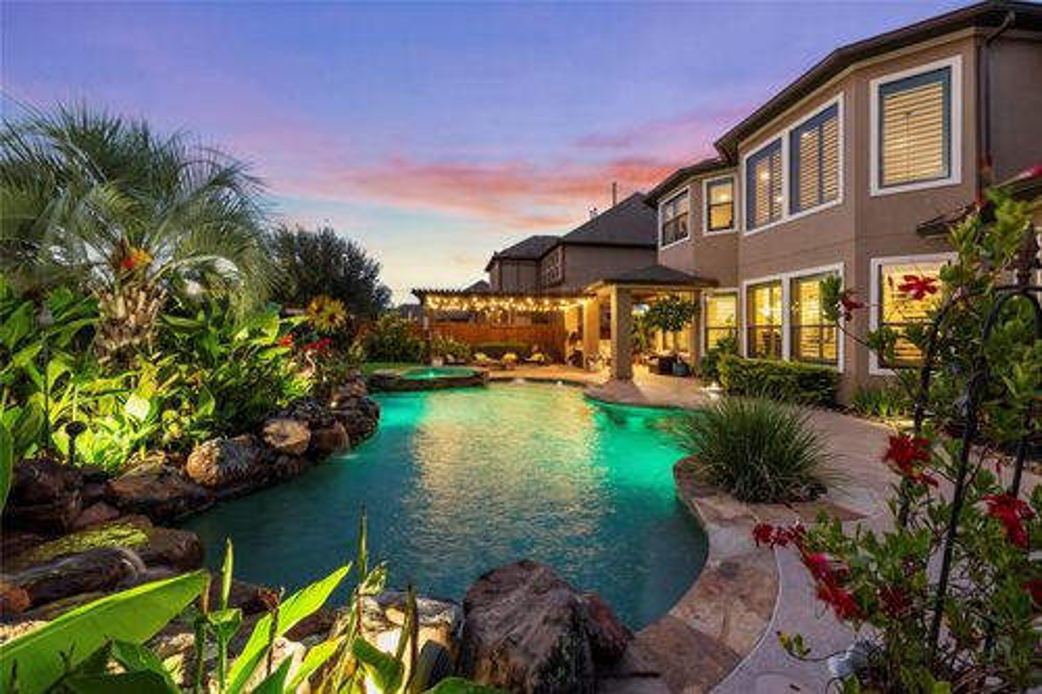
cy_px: 347
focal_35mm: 14
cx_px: 521
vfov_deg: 81.2
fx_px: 405
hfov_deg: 104.3
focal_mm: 14
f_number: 8
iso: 800
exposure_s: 1/2
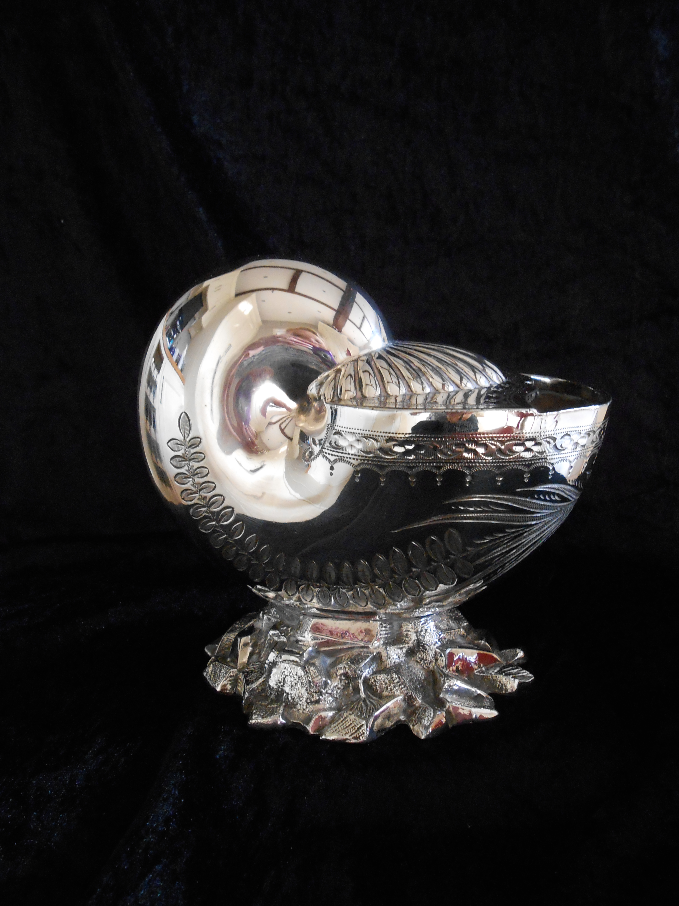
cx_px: 340
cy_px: 453
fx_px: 785
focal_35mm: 30
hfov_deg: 46.8
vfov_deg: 60.0
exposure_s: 1/30
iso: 400
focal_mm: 5.3
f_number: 3.8
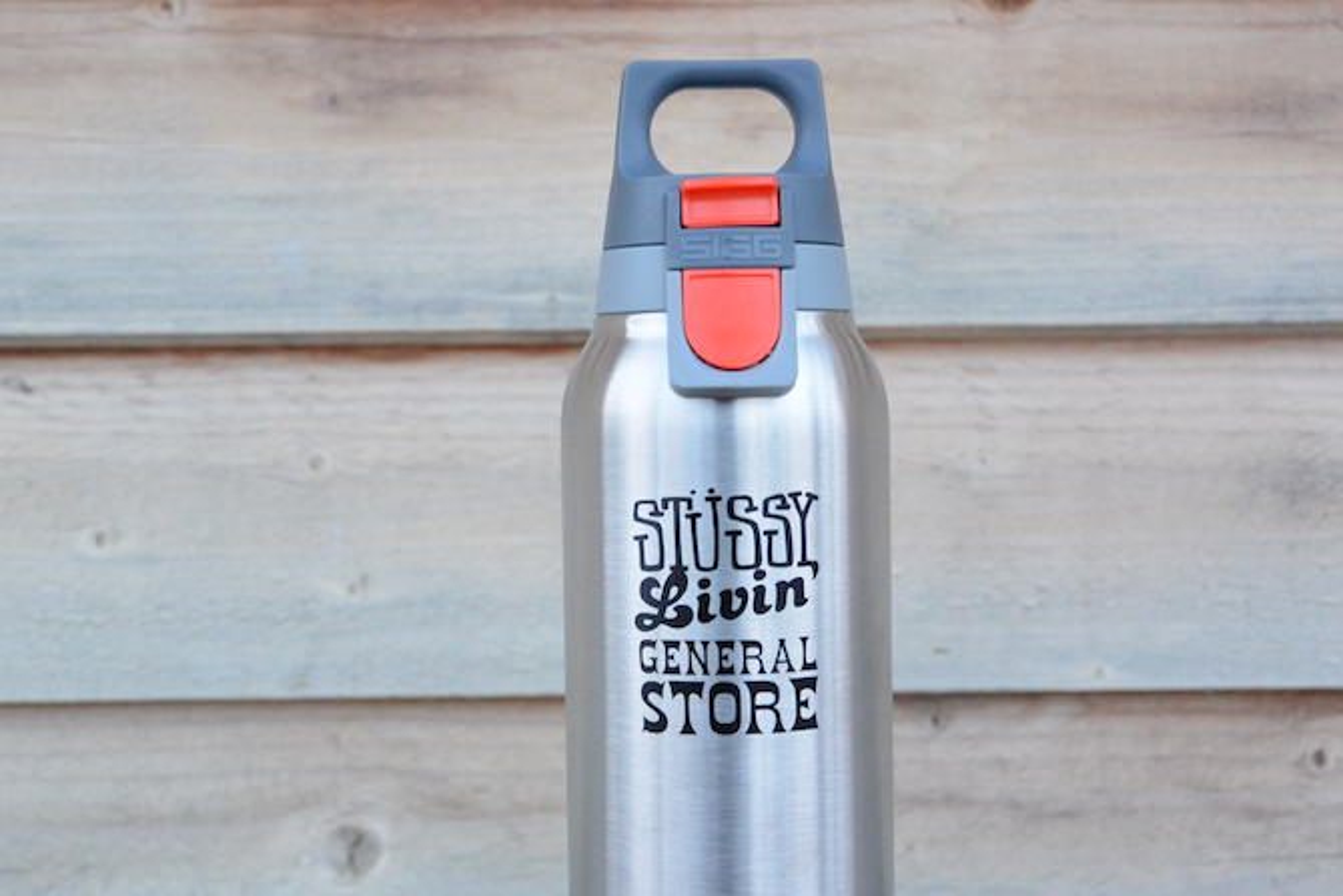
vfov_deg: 24.6
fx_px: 2052
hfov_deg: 36.2
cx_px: 672
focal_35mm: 55
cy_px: 448
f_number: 4.8
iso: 1250
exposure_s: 1/60
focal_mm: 20.5
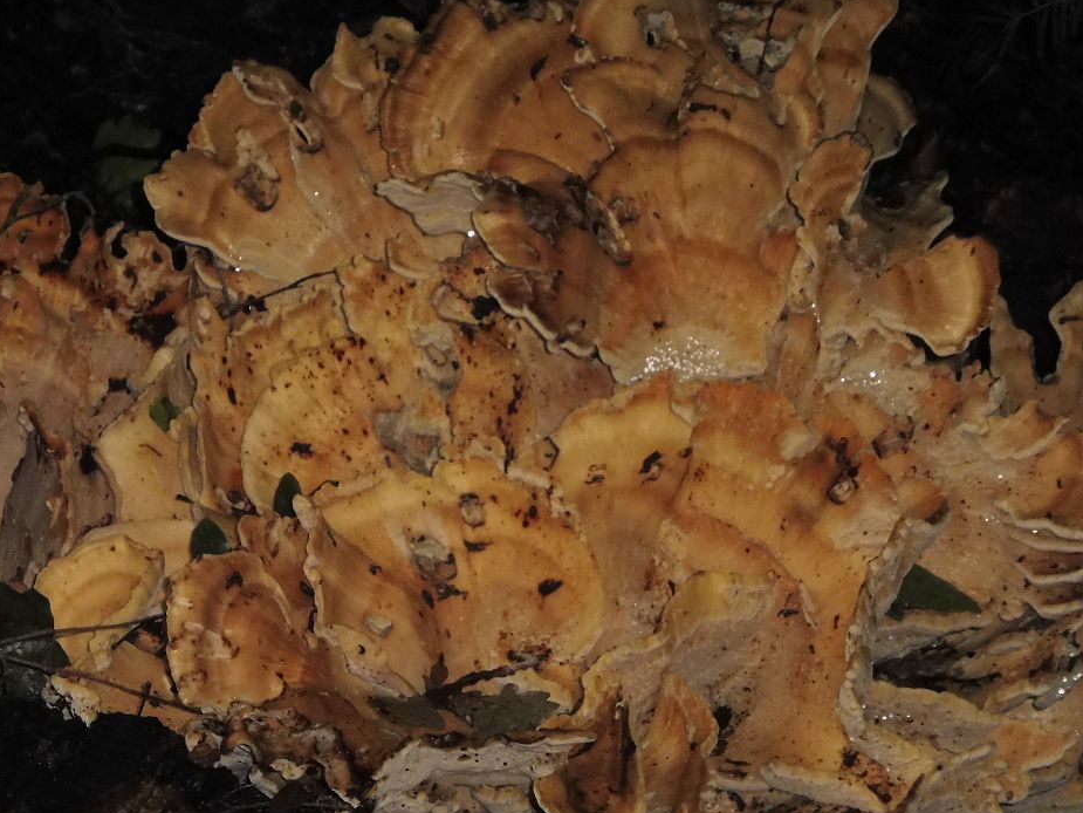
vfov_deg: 7.2
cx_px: 522
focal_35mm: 207
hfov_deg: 9.6
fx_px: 6477
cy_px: 425
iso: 800
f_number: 5.5
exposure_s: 1/125
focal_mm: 33.3
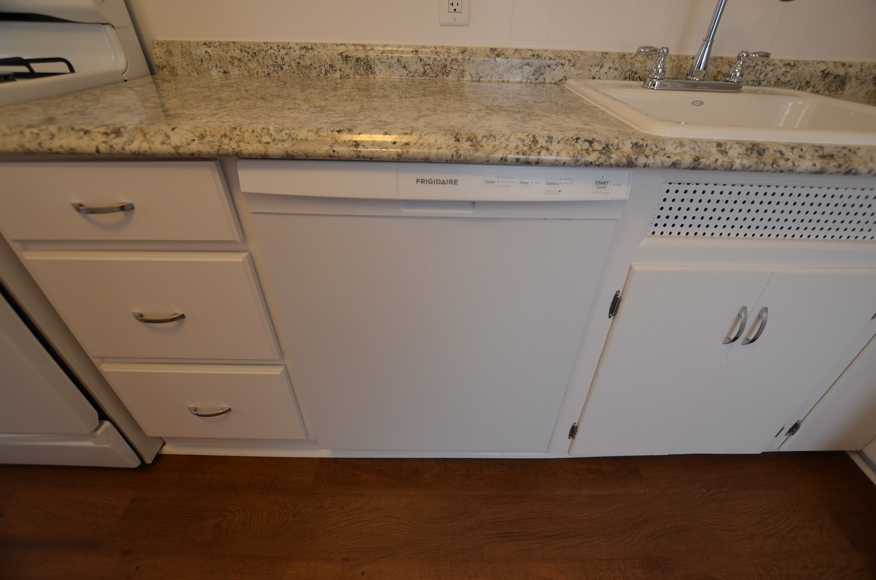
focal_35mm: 15
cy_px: 290
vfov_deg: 77.1
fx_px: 364
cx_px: 438
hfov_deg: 100.5
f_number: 4
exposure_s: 1/60
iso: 450
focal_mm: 10
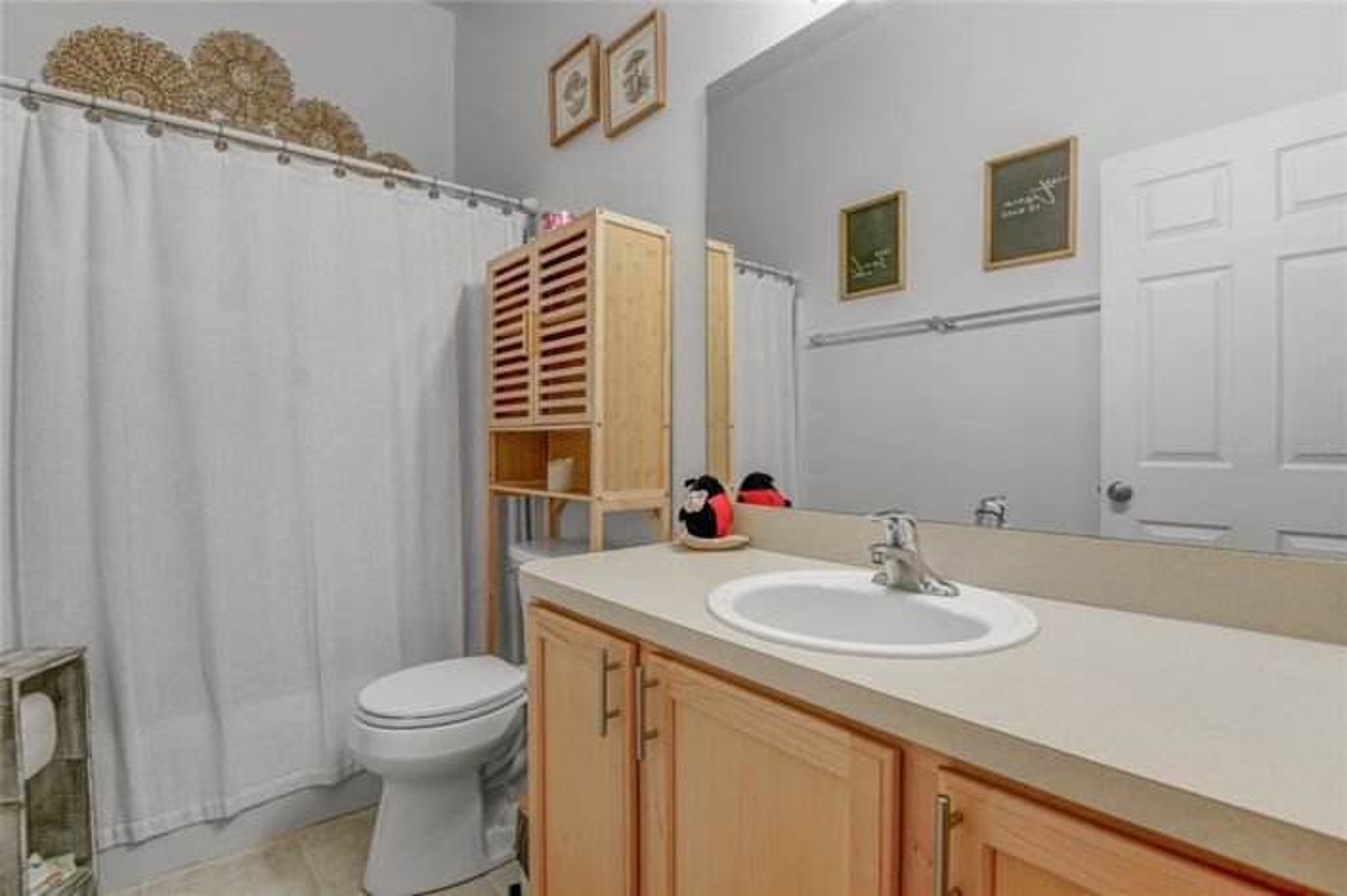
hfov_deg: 93.3
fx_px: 636
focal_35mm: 17
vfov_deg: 70.4
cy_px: 448
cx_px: 674
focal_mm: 17
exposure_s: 1/6
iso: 320
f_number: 6.3
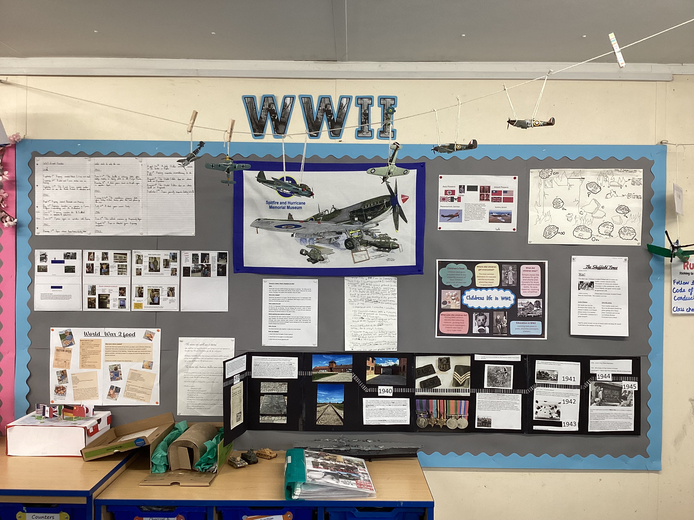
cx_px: 347
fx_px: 622
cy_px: 260
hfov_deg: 58.4
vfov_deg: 45.4
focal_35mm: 31
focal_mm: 3.3
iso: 64
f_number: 2.4
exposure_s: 1/50
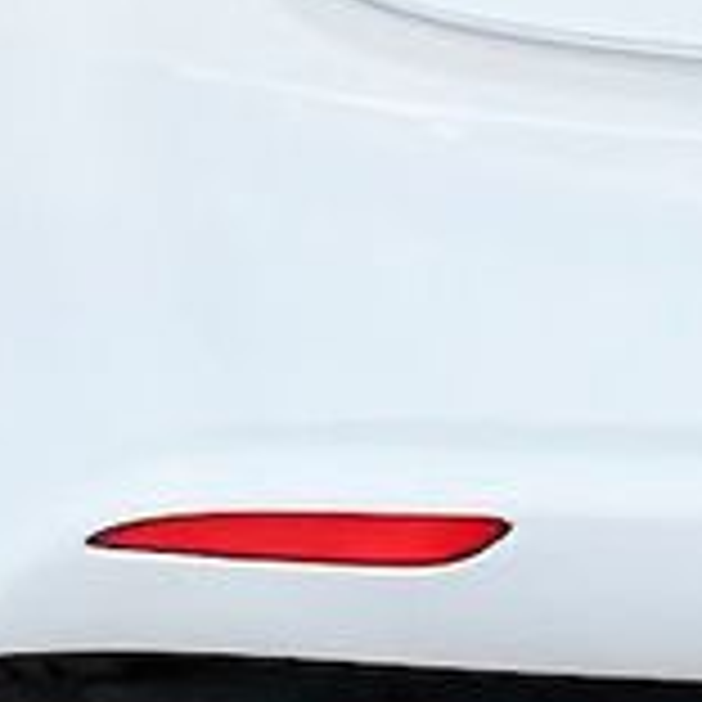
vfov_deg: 7.8
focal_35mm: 217
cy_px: -646
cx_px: 1166
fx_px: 4979
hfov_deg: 7.9
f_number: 4.5
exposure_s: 1/3200
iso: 2500
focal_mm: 26
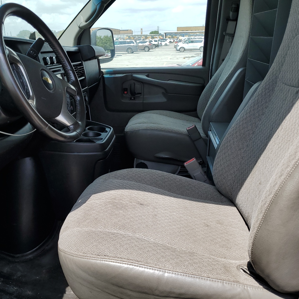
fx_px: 303
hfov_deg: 52.3
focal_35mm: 31
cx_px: 125
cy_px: 149
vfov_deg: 52.5
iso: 50
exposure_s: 1/1250
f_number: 1.5
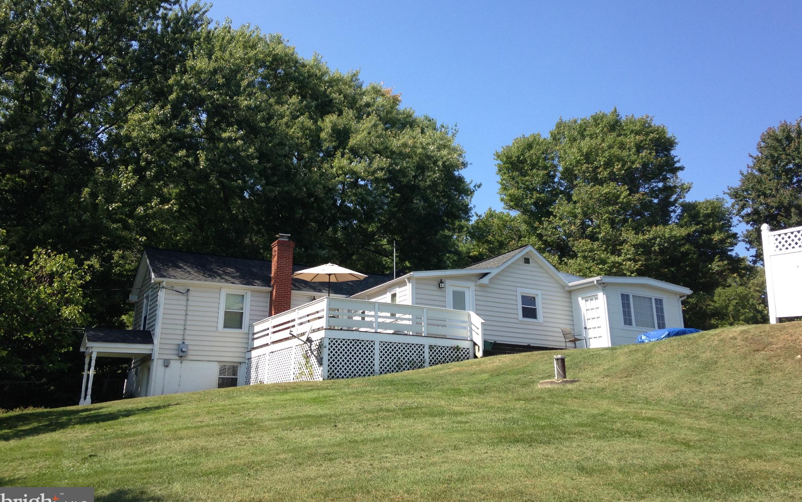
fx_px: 787
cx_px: 406
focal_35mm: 36
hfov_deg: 54.0
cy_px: 210
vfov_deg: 35.3
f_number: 2.4
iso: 50
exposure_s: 1/809
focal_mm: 4.12
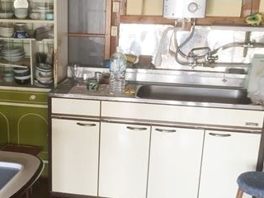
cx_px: 89
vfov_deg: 25.1
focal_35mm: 58
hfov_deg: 33.0
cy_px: 131
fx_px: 442
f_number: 2.2
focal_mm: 4.15
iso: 64
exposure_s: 1/30
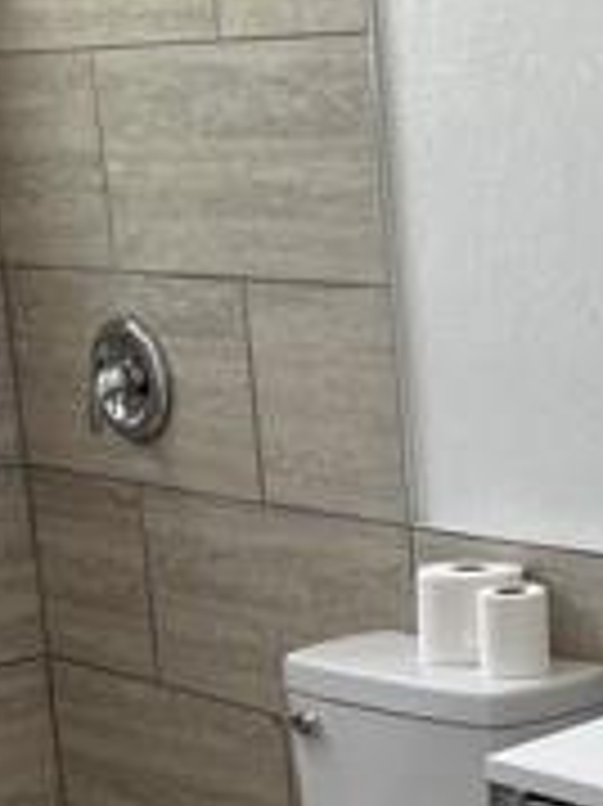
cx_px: 720
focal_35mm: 93
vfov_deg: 20.9
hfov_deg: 15.3
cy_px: 630
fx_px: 2163
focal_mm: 4.2
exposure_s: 1/121
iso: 100
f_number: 1.6
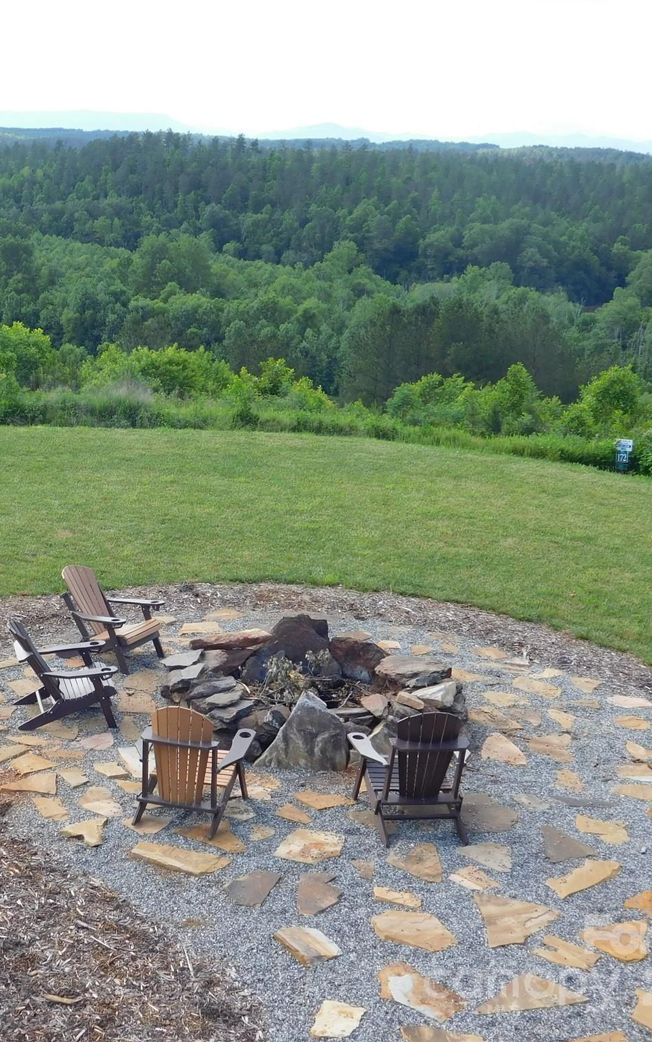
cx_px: 112
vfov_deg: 39.6
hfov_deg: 24.9
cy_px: 520
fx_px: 1449
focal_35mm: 51
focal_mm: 6.3
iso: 125
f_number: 3.5
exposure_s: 1/320
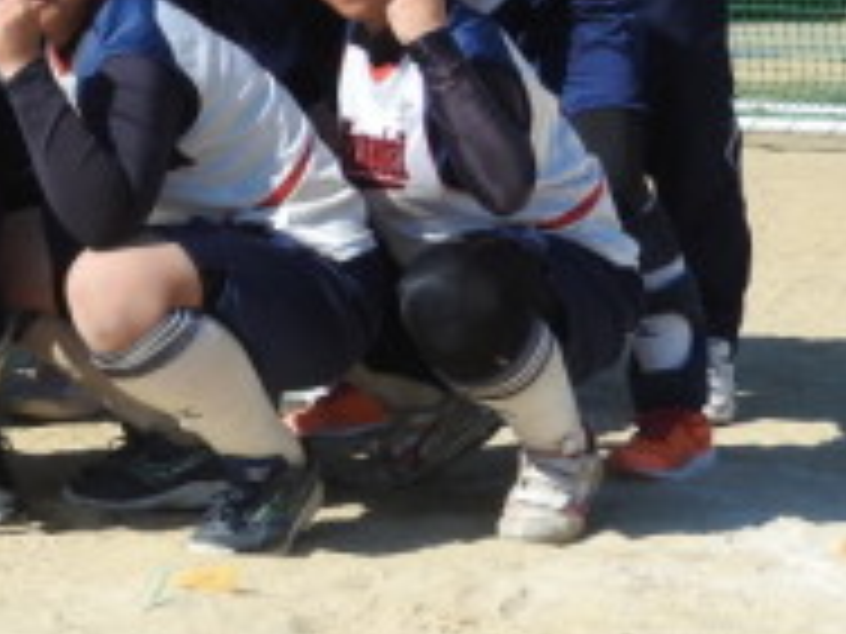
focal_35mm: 176
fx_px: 4301
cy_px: -184
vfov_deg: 8.3
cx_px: -248
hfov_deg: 11.0
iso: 100
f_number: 4
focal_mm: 9.9
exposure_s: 1/1000
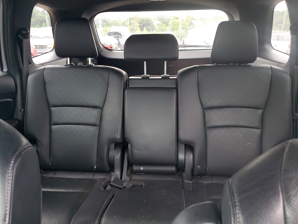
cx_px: 146
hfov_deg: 65.3
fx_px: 232
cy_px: 112
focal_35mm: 27
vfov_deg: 51.4
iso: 249
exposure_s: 1/60.2
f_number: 1.5
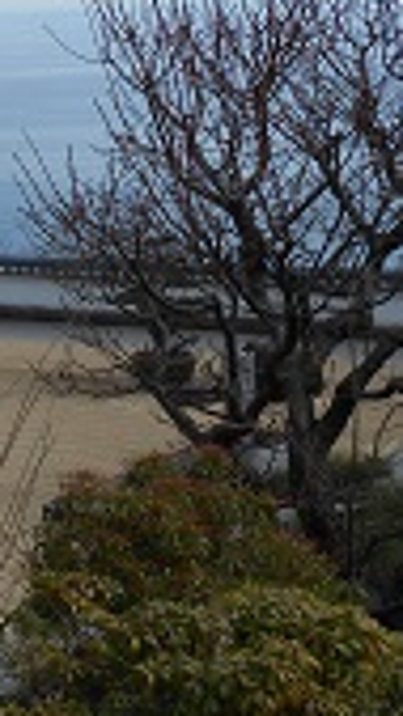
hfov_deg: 12.9
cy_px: 199
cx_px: -197
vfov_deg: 23.7
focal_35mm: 89
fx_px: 1692
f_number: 3.8
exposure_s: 1/1000
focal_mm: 5.3
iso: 80
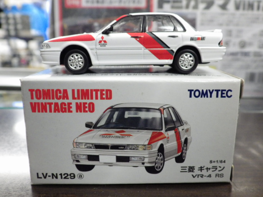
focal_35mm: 34
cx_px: 132
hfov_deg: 54.0
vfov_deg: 41.8
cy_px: 98
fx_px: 258
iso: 800
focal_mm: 6.2
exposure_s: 1/40
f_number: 3.4
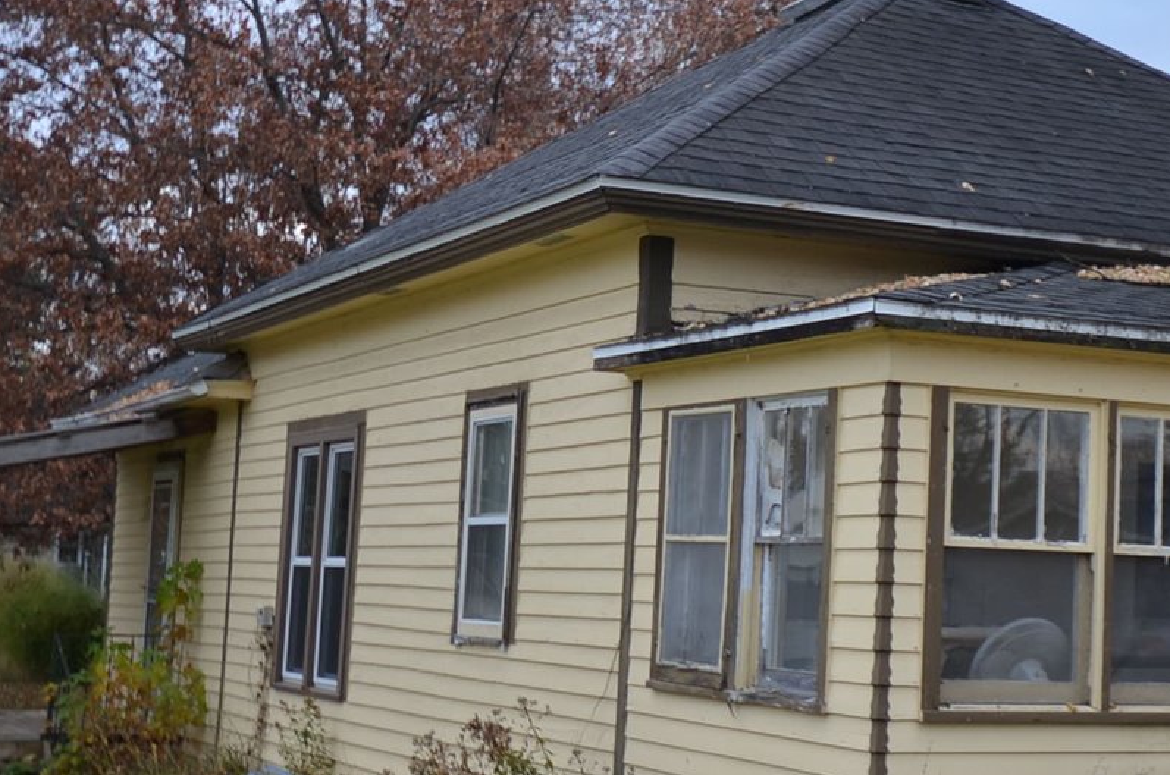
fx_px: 2303
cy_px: 378
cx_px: 897
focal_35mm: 71
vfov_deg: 19.1
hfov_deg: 28.0
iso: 125
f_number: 4.5
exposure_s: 1/60
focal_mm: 22
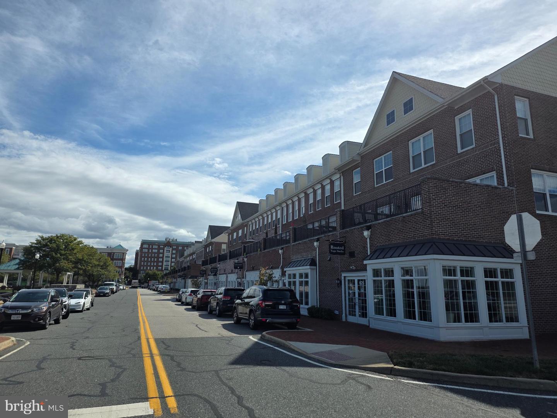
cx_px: 278
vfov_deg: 58.9
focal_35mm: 23
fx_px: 370
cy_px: 209
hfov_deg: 73.9
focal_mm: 6.3
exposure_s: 1/7944
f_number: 1.7
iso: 64
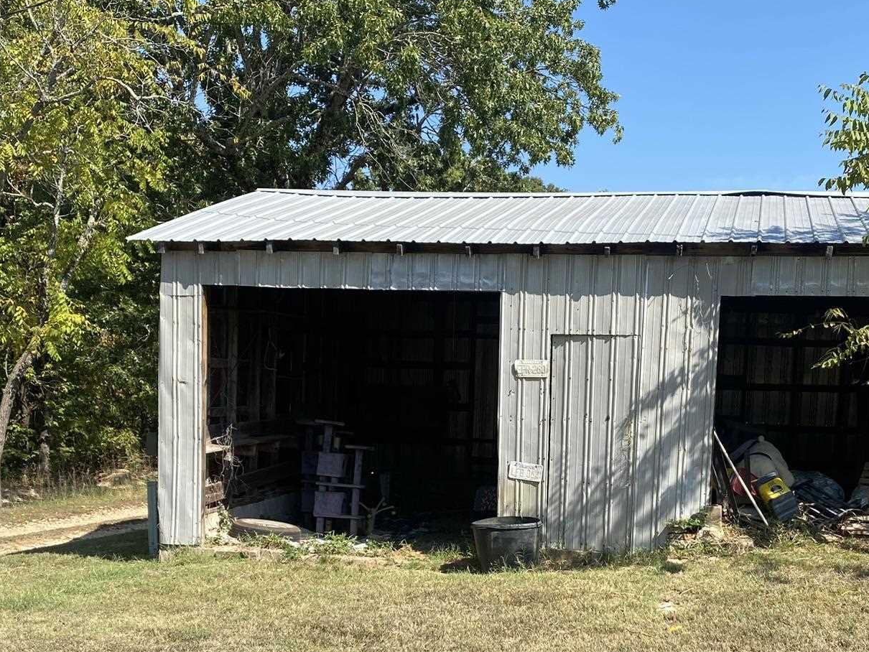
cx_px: 550
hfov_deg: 42.6
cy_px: 478
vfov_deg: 32.3
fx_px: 1105
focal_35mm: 44
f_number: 1.8
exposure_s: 1/1608
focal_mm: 4.25
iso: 32
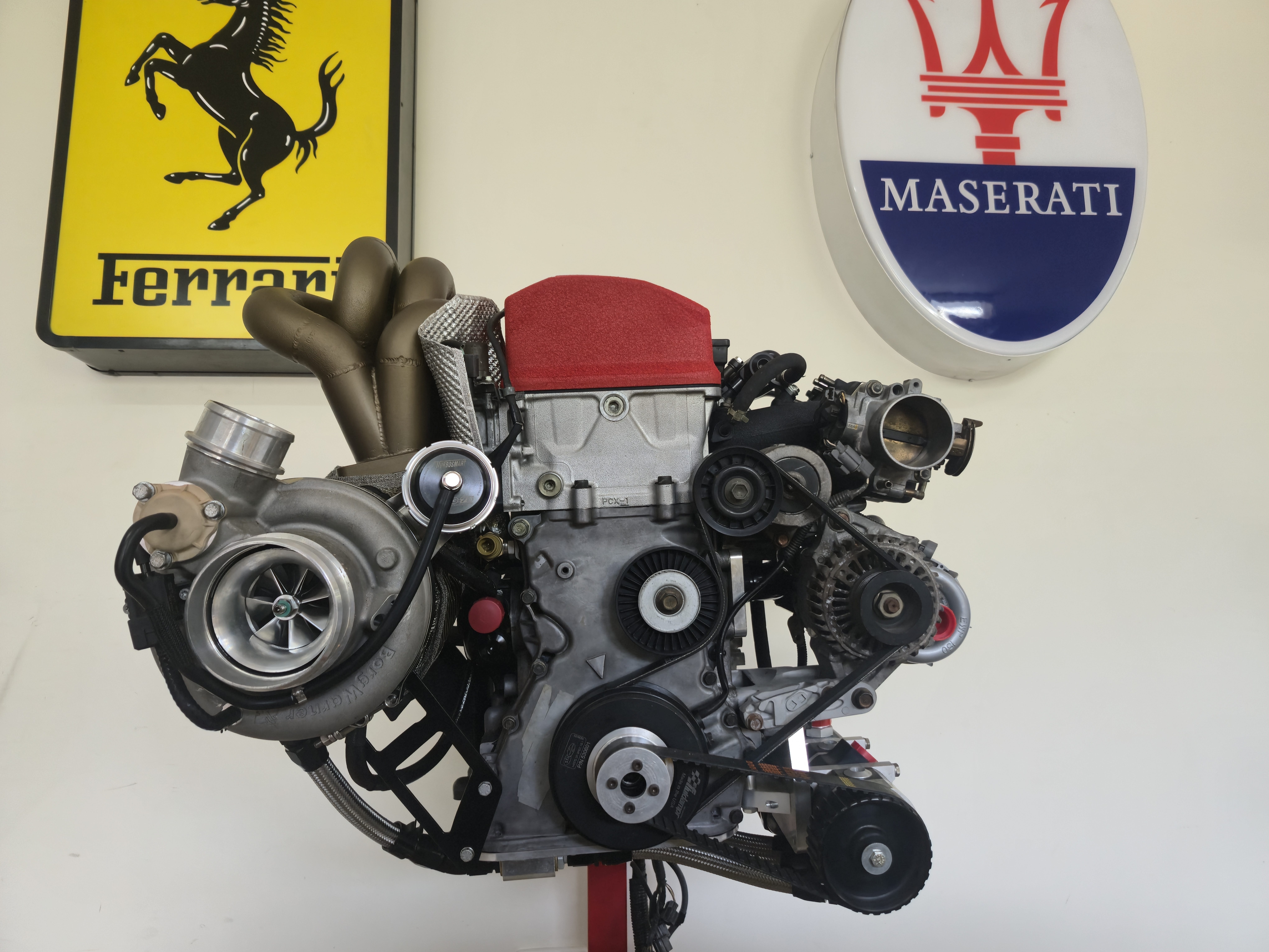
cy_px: 476
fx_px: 843
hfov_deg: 73.9
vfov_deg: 58.9
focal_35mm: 23
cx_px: 634
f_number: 1.8
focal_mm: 5.4
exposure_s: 1/50
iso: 100
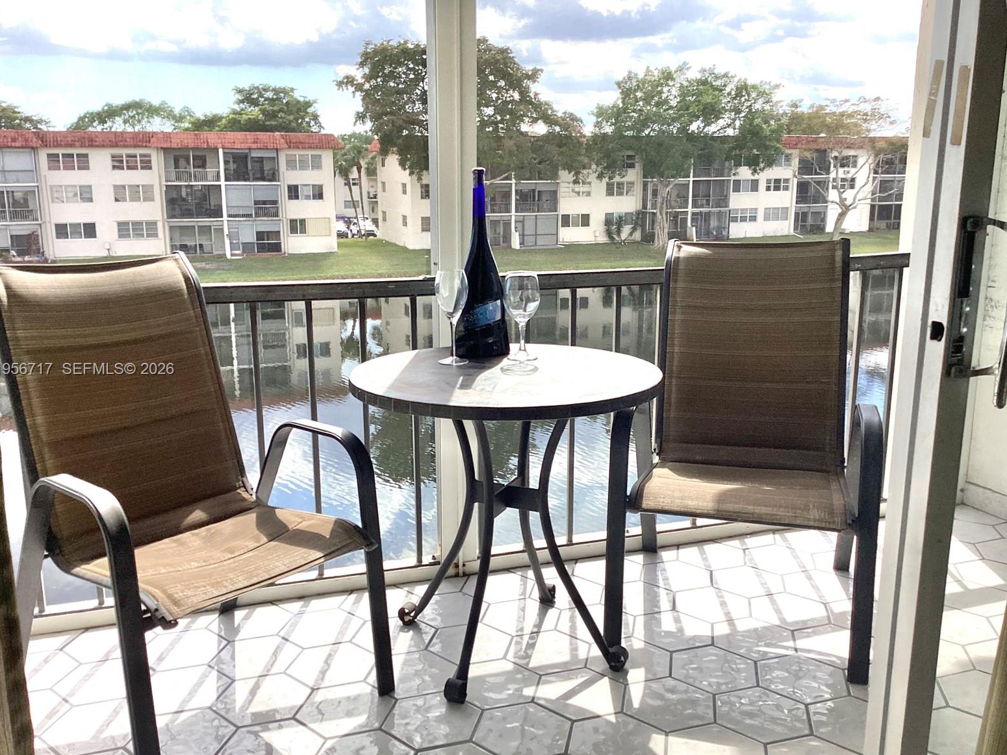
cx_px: 492
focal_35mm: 32
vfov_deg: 44.2
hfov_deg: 56.8
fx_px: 931
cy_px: 370
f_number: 2.4
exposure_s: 1/646
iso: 25
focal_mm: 3.3
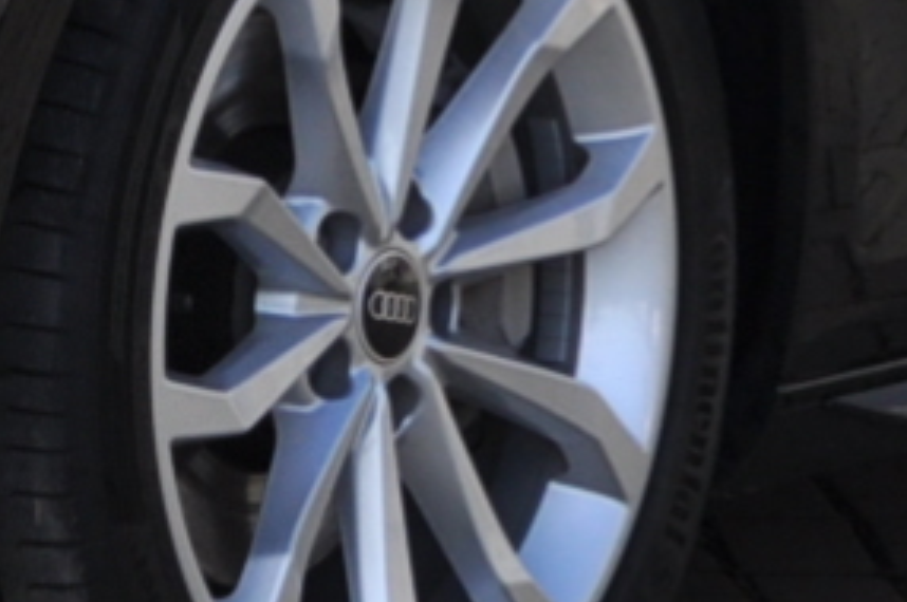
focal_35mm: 494
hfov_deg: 4.2
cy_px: -779
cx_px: 89
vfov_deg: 2.8
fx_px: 12432
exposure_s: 1/250
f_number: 8
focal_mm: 44
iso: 200
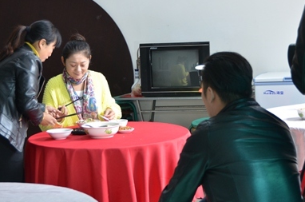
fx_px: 744
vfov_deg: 15.4
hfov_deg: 23.1
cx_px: 185
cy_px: 67
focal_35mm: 88
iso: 720
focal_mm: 32
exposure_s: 1/60
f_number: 4.2
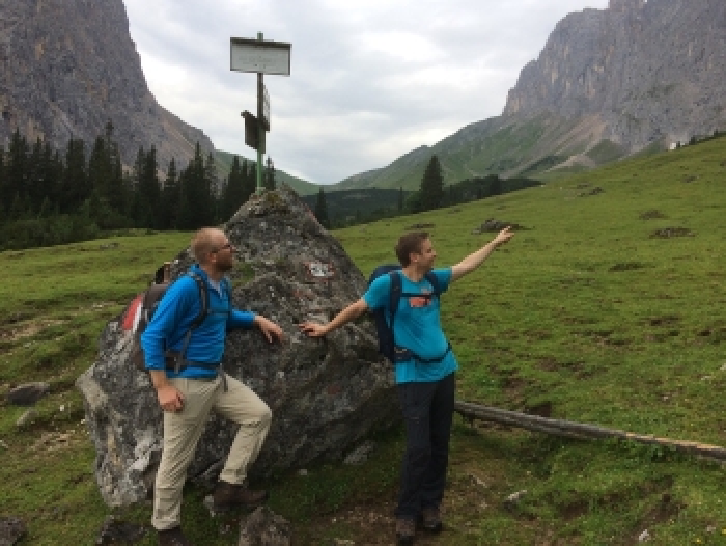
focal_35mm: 29
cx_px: 363
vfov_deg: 48.3
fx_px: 609
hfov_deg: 61.6
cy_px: 273
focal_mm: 4.15
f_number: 2.2
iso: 32
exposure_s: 1/178
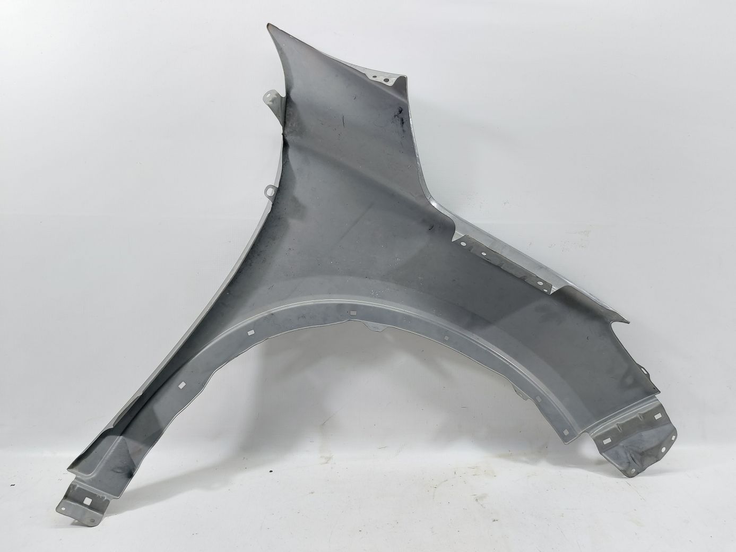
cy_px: 276
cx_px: 368
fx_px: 510
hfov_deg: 71.6
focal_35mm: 24
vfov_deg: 56.8
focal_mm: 5.23
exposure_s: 1/50
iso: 160
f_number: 1.8
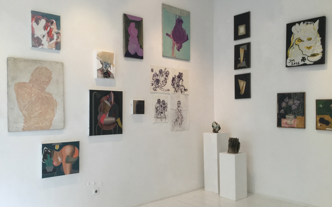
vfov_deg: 38.3
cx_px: 166
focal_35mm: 33
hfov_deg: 58.1
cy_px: 113
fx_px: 299
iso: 32
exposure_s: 1/33
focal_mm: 3.3
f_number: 2.4
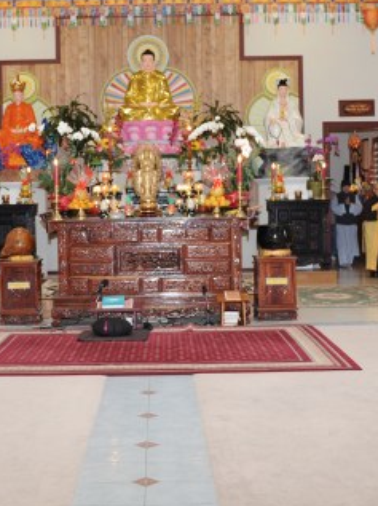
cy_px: 189
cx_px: 163
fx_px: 963
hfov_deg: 22.2
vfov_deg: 29.3
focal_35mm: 66
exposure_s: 1/60
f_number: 2.8
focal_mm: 34
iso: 200
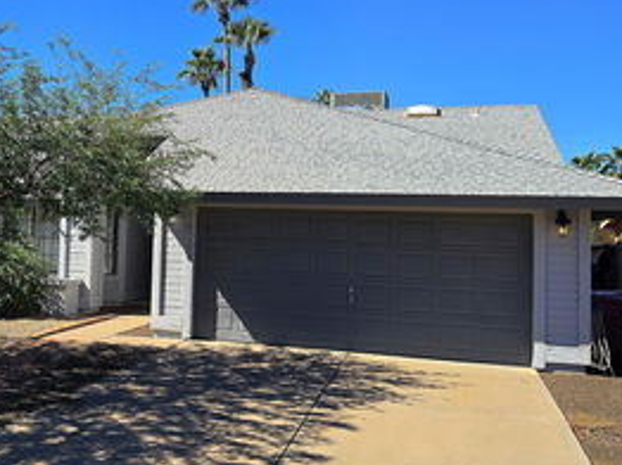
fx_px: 808
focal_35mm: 45
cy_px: 178
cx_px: 138
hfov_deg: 40.6
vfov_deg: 32.0
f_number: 1.7
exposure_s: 1/833
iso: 12
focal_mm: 6.3
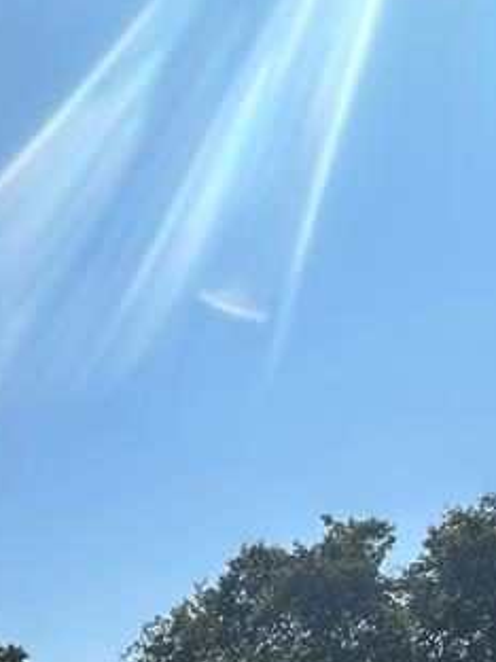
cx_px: 53
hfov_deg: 30.2
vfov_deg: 34.4
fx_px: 879
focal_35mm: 46
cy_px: 764
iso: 50
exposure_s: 1/2506
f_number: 2.2
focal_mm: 2.22
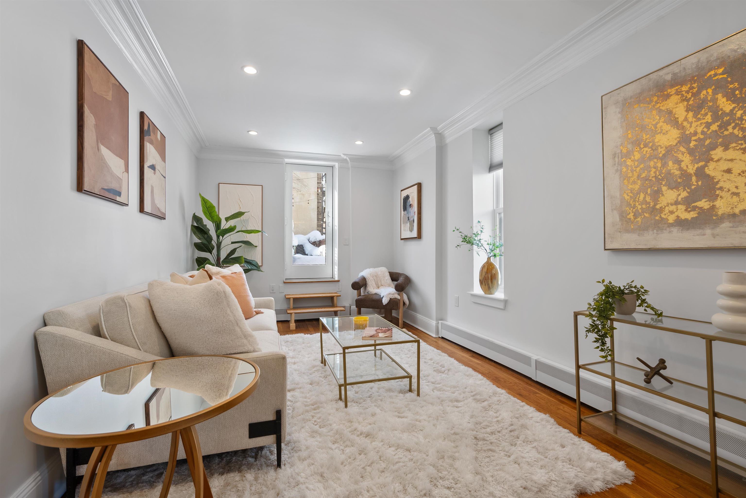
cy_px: 249
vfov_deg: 73.8
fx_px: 332
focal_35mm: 16
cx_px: 373
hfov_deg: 96.7
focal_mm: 16
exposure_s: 1/4
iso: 100
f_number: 8
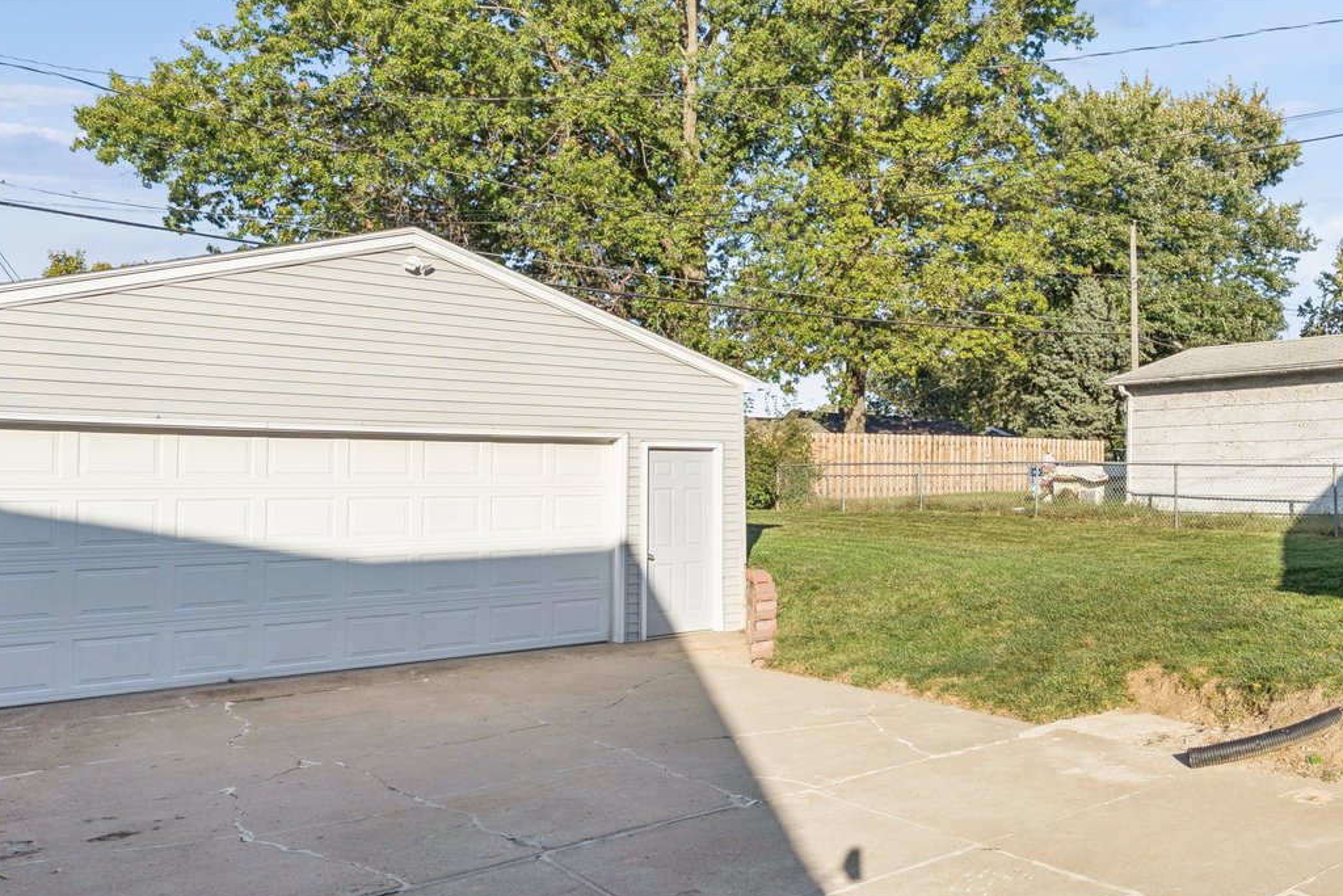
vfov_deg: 46.2
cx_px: 1119
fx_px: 1045
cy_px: 361
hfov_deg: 59.1
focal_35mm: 28
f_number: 8
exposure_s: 1/800
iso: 200
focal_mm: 14
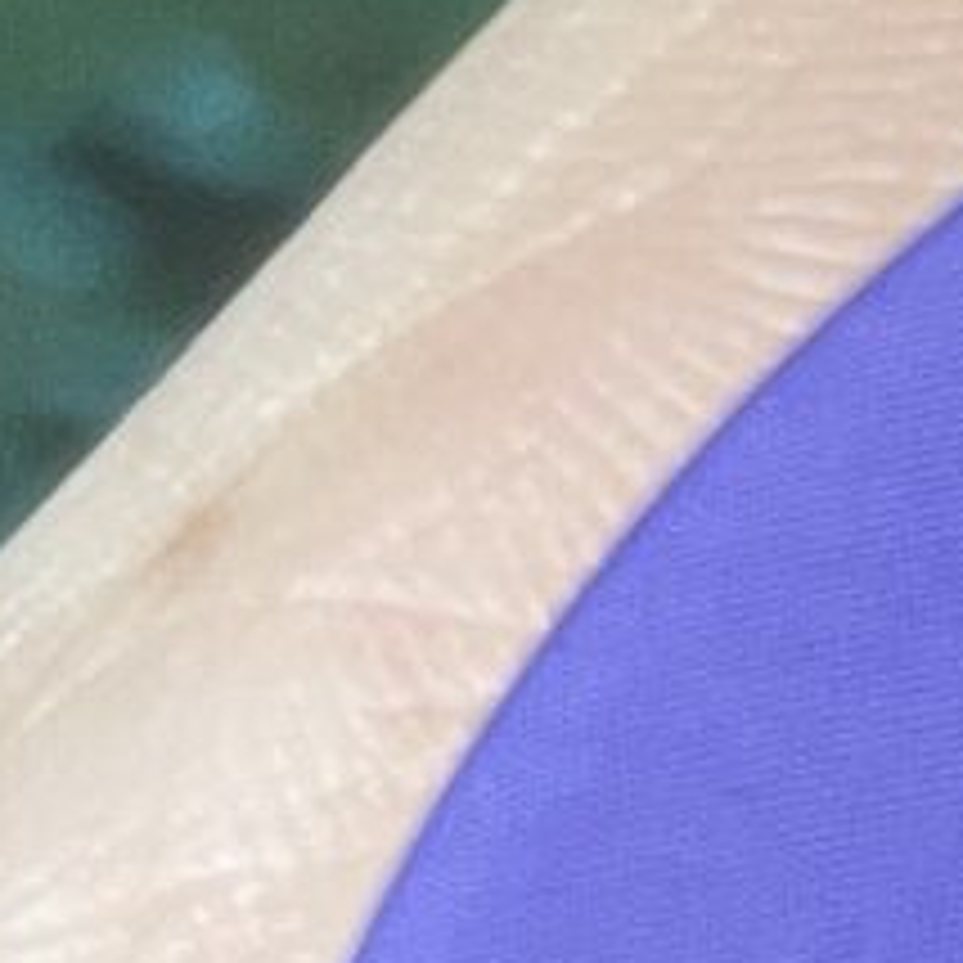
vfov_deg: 7.9
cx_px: 2416
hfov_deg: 7.5
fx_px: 6798
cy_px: 1638
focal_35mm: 216
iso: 160
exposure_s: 1/60
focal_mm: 4.2
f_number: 1.6
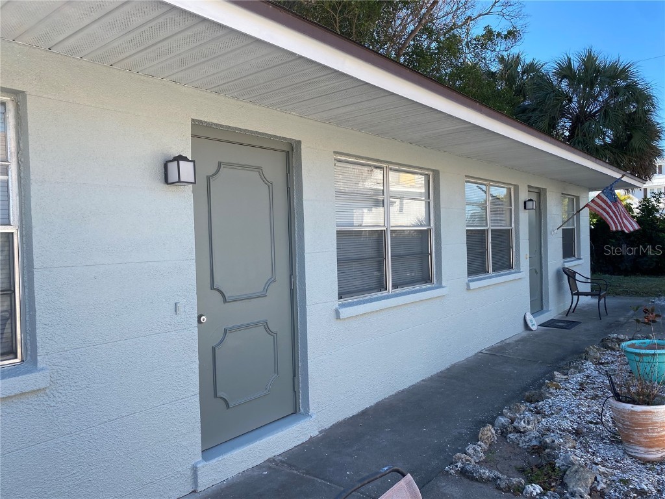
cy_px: 250
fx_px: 499
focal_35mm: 26
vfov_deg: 53.1
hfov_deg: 67.3
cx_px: 332
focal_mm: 4.25
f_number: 1.8
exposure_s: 1/678
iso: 32
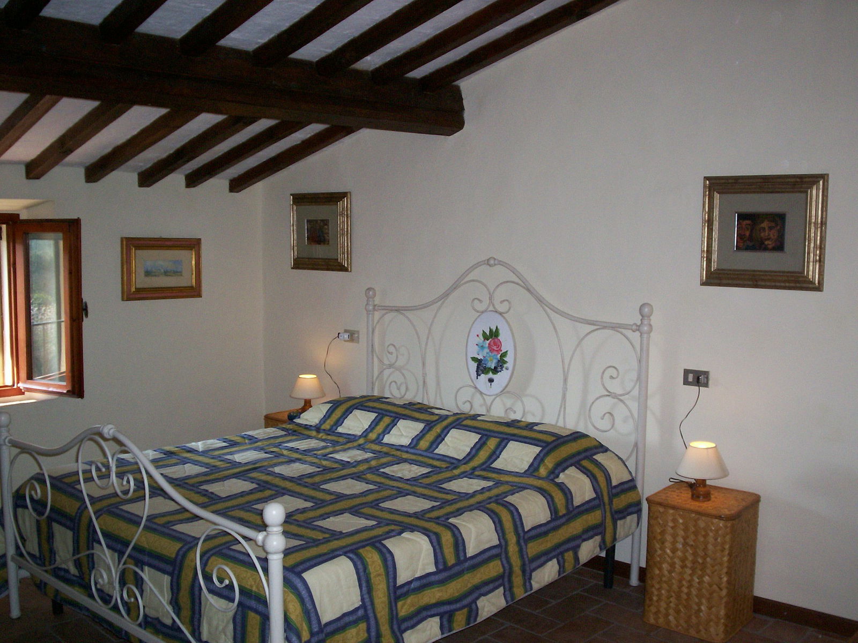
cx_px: 429
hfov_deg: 51.4
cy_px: 322
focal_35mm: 36
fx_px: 892
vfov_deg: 39.7
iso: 140
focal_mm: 5.9
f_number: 4.5
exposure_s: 1/64
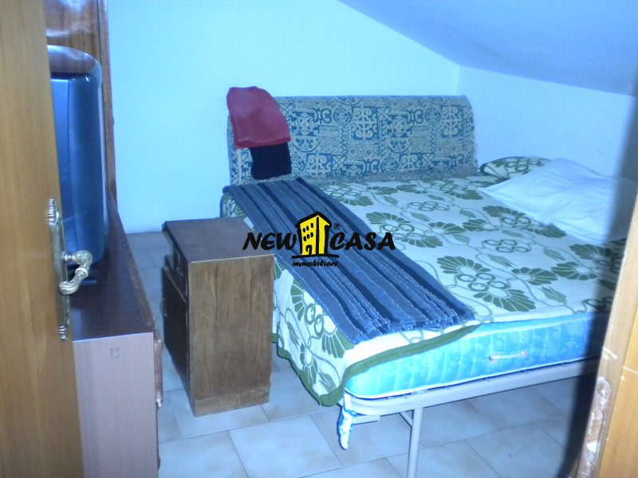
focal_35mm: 35
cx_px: 319
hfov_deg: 52.6
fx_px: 645
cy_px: 239
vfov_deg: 40.7
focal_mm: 6.3
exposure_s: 1/30
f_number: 3.1
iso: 567
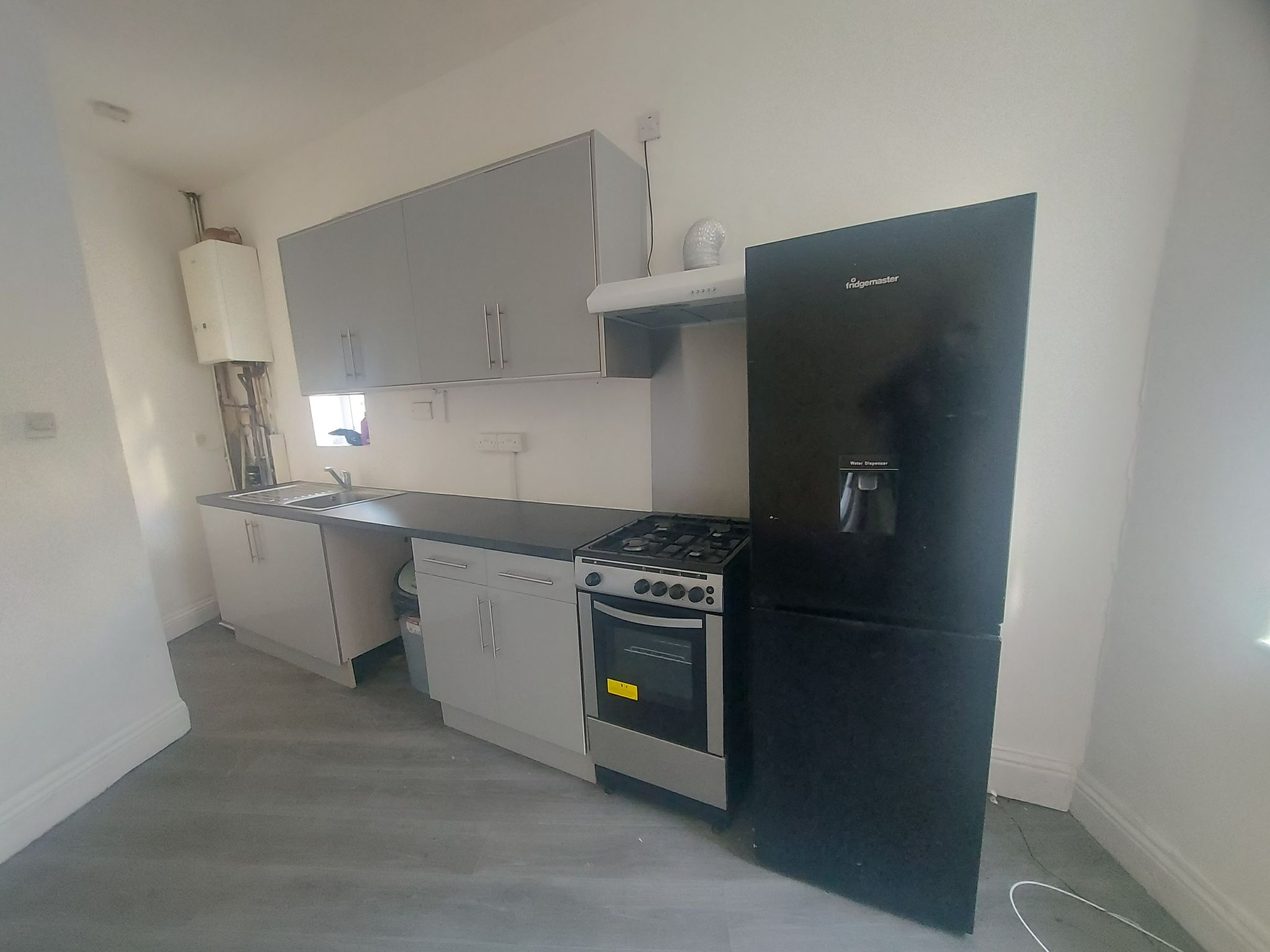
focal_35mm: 13
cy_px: 476
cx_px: 635
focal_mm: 1.74
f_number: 2.2
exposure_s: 1/17
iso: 640
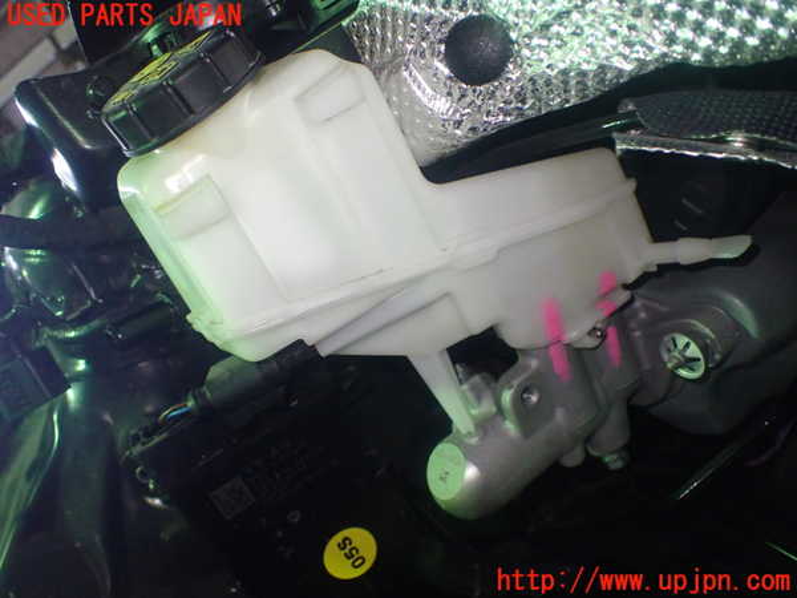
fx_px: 691
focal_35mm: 30
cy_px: 299
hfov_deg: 60.0
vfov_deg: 46.8
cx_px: 398
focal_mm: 5.4
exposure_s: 1/125
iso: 800
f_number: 2.3
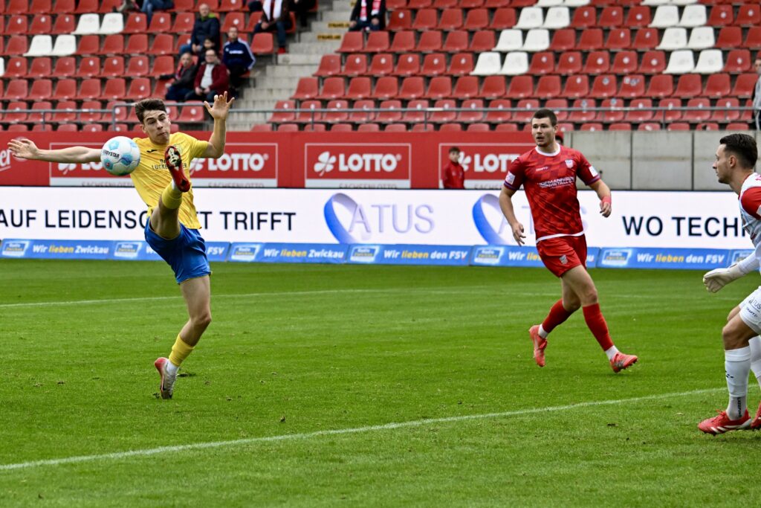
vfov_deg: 9.8
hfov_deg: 14.7
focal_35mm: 140
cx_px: 380
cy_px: 254
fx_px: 2960
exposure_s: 1/1600
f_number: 5
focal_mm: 140
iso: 3200
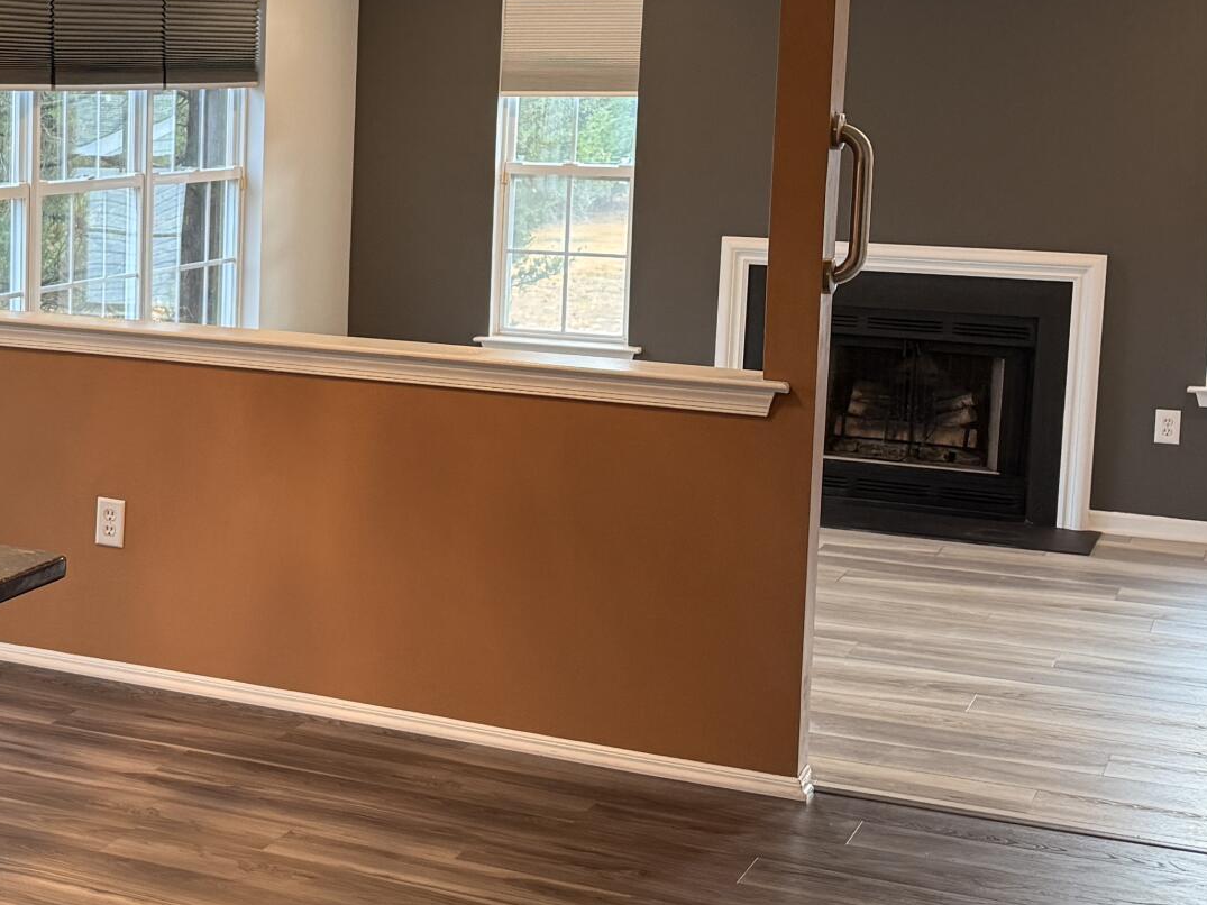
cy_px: 320
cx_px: -76
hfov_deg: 26.9
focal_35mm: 67
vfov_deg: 21.9
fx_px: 2336
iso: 200
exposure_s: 1/120
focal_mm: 6.76
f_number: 1.78
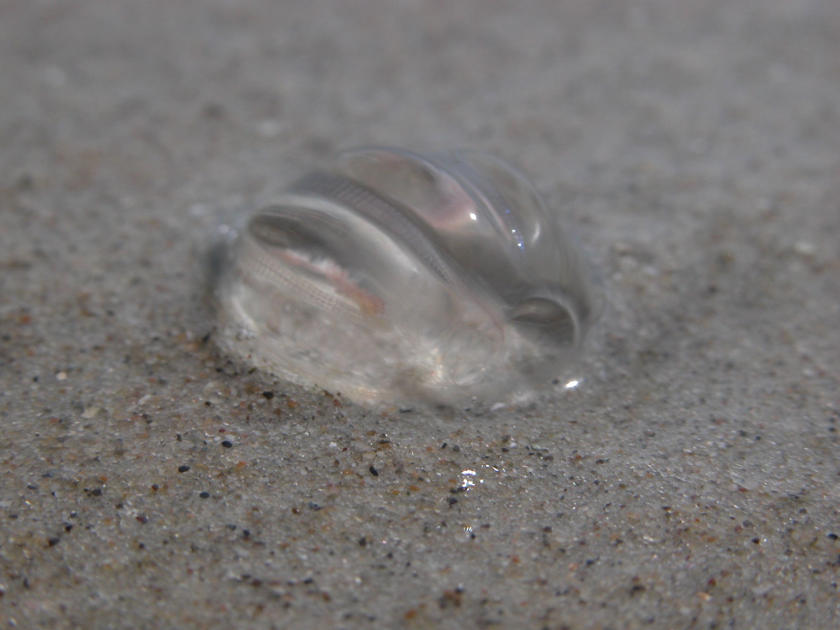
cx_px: 410
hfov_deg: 17.9
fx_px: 2670
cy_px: 322
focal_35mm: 110
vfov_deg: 13.5
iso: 100
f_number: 6.6
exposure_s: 1/561
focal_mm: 27.3
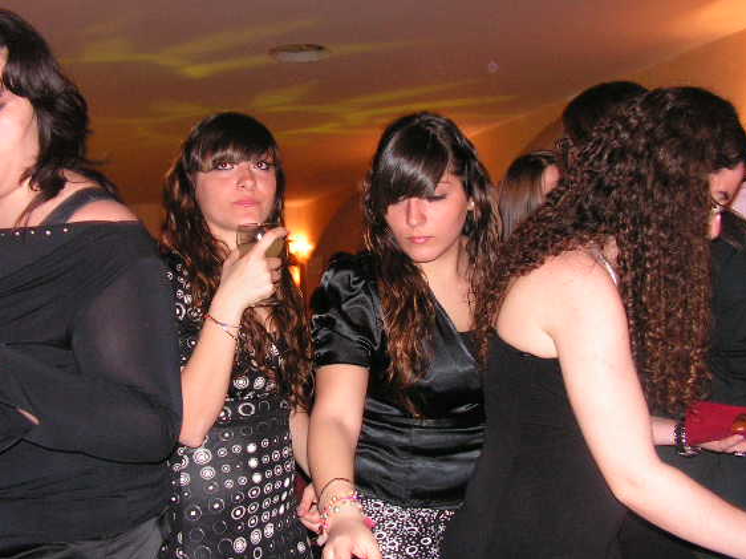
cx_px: 350
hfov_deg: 45.8
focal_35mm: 41
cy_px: 287
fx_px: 883
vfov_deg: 35.1
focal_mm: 6
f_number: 3.2
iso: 200
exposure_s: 1/40
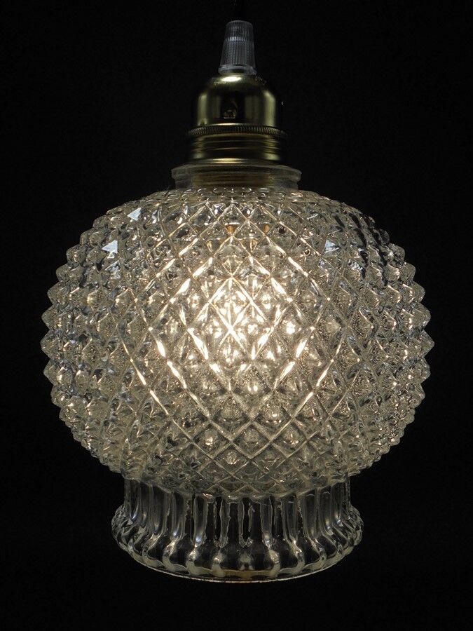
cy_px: 316
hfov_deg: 33.6
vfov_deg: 43.9
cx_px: 236
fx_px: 783
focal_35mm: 43
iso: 100
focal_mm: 7.8
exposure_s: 1/320
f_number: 4.5
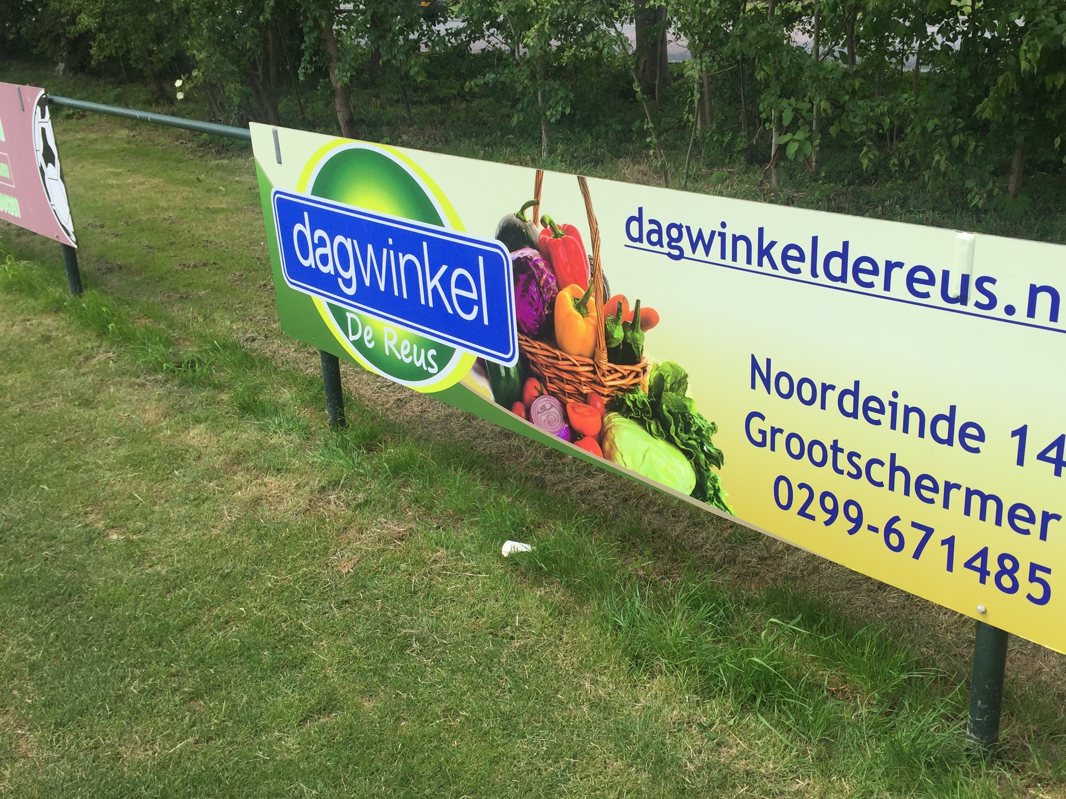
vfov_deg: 39.7
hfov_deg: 51.2
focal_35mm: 36
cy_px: 410
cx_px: 602
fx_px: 1109
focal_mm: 4.15
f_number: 2.2
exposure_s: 1/1721
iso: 32
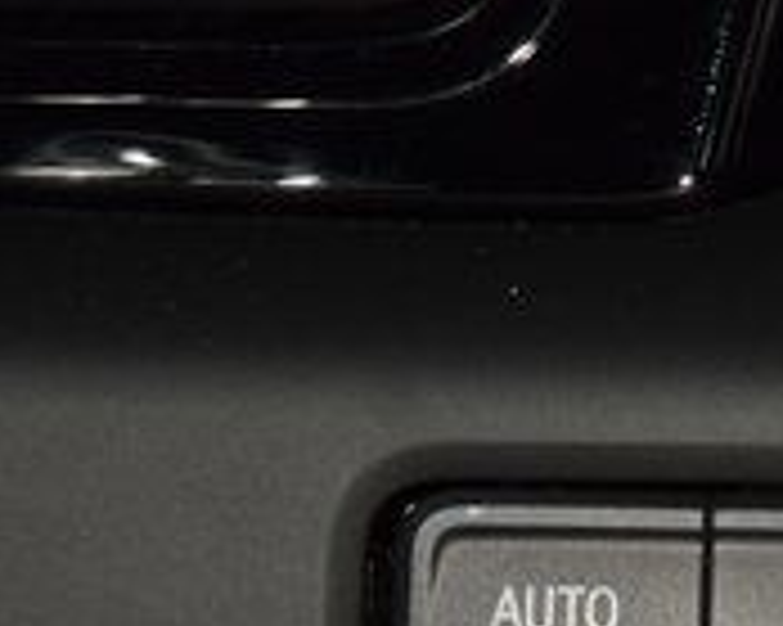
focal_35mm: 363
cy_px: 813
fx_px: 8407
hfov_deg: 5.3
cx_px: 752
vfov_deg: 4.2
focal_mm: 70
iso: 100
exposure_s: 1/125
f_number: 8
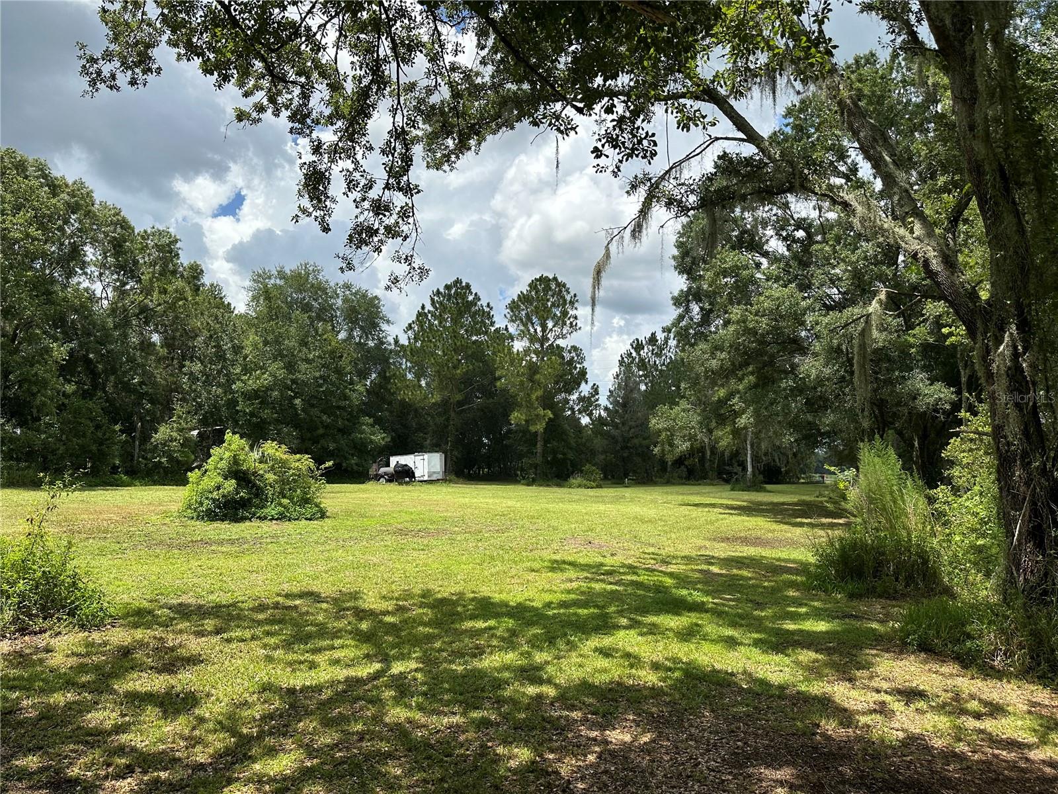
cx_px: 529
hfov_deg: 71.6
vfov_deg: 56.8
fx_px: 734
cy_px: 397
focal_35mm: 24
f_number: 1.78
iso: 80
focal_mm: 6.86
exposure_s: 1/4016
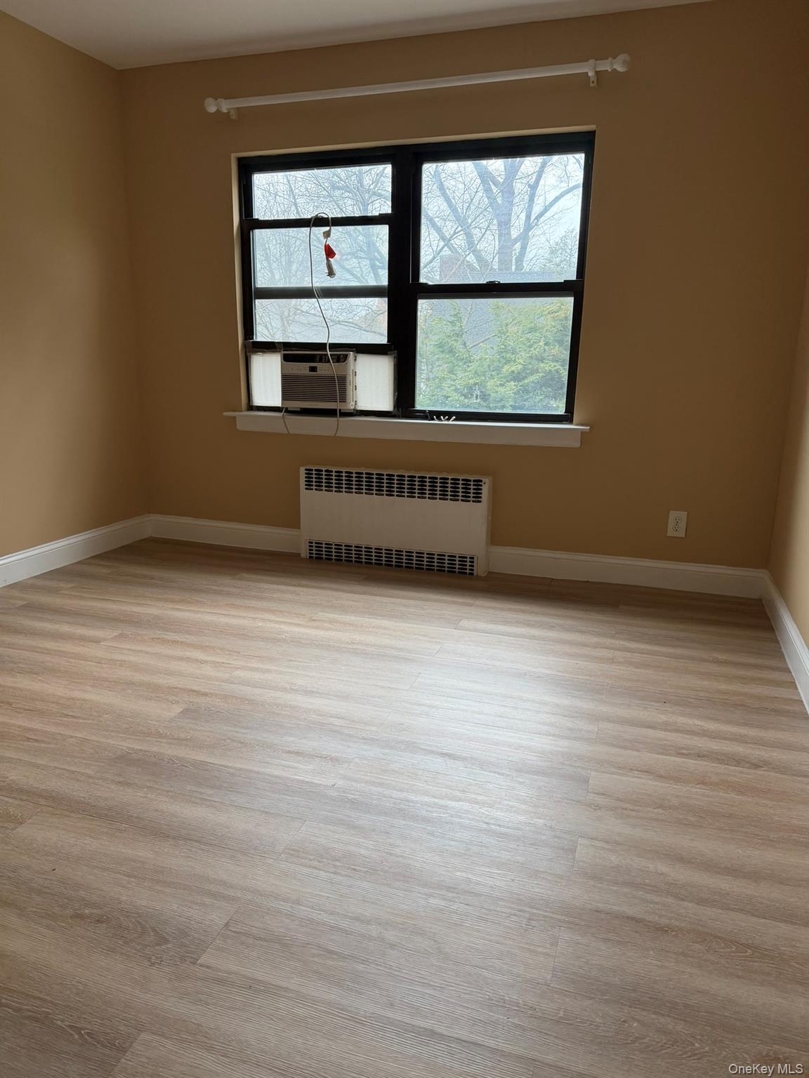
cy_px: 539
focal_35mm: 24
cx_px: 404
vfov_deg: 71.6
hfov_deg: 56.8
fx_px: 748
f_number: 1.78
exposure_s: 1/123
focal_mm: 6.76
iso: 200
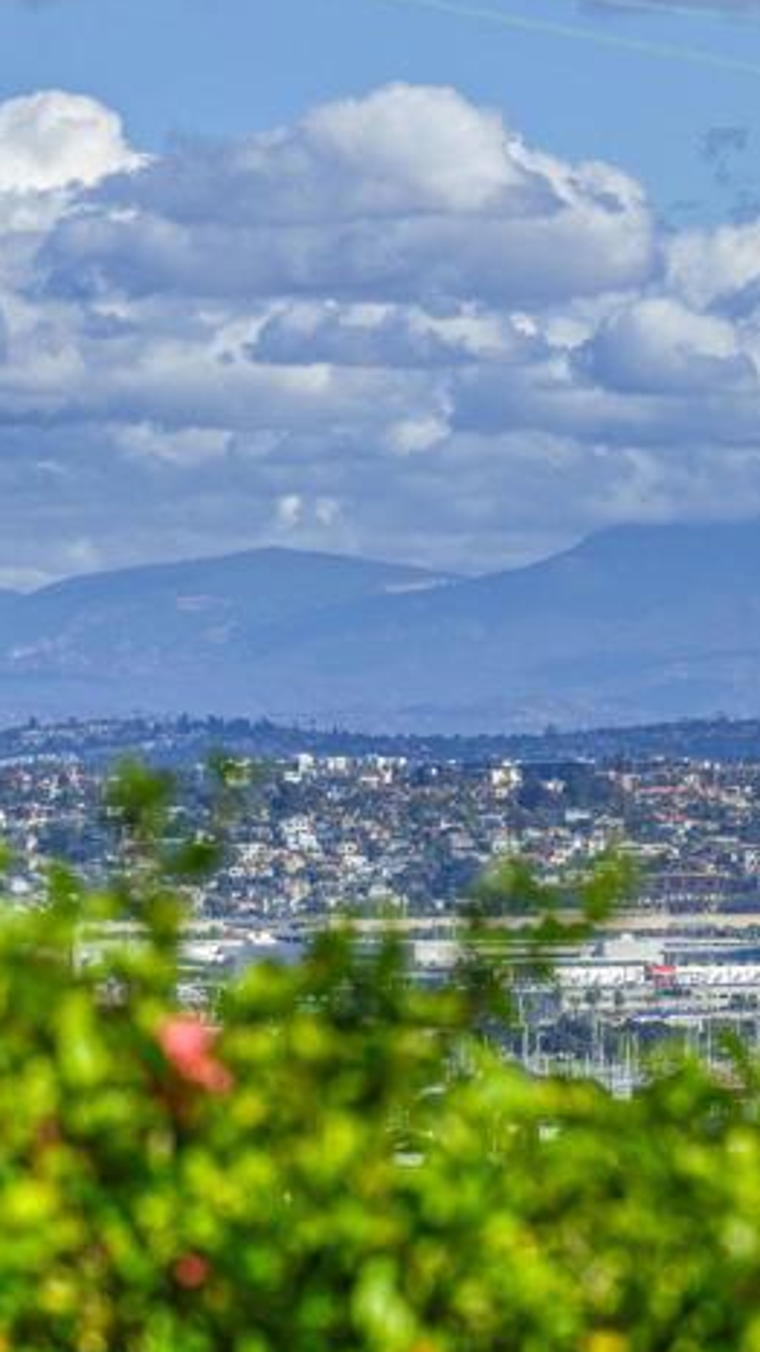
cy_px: 657
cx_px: 827
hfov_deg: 3.1
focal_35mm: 391
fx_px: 14013
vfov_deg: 5.5
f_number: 5.6
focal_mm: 170
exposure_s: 1/640
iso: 100
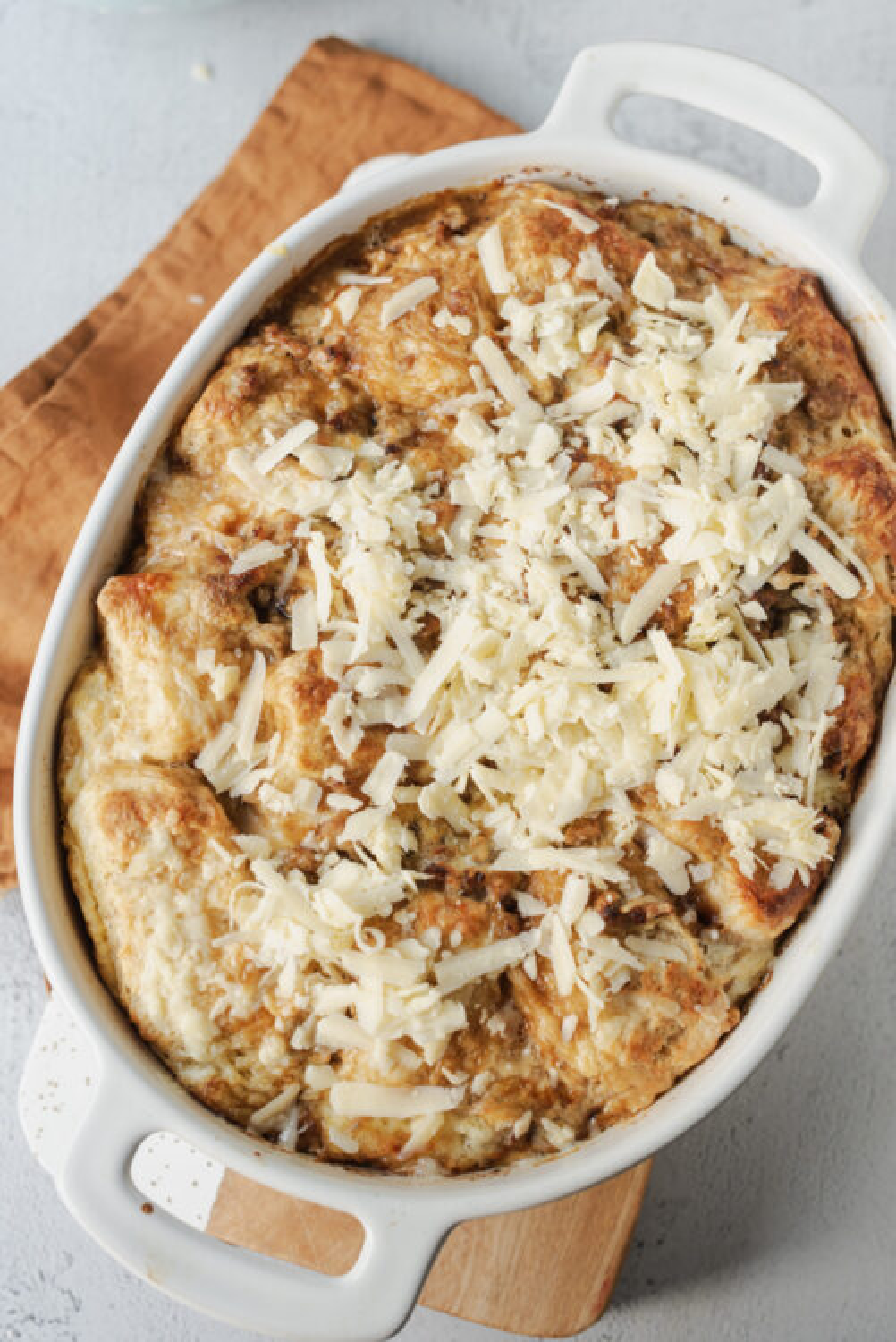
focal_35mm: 50
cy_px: 671
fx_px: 1864
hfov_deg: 27.0
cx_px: 448
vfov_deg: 39.6
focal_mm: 50
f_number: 4.5
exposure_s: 1/10
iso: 100
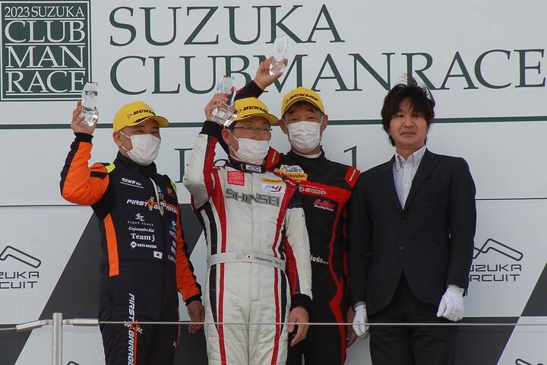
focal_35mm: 300
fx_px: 4558
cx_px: 274
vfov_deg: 4.6
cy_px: 182
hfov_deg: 6.9
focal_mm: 200
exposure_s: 1/250
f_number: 8
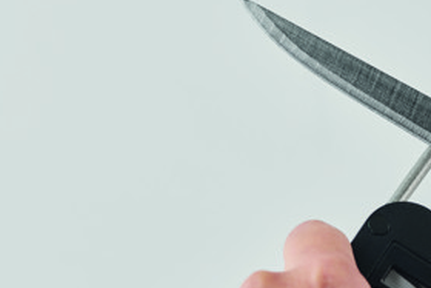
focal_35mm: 225
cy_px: 128
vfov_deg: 6.1
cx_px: 440
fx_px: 2695
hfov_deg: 9.1
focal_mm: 105
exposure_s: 1/125
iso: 100
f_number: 13
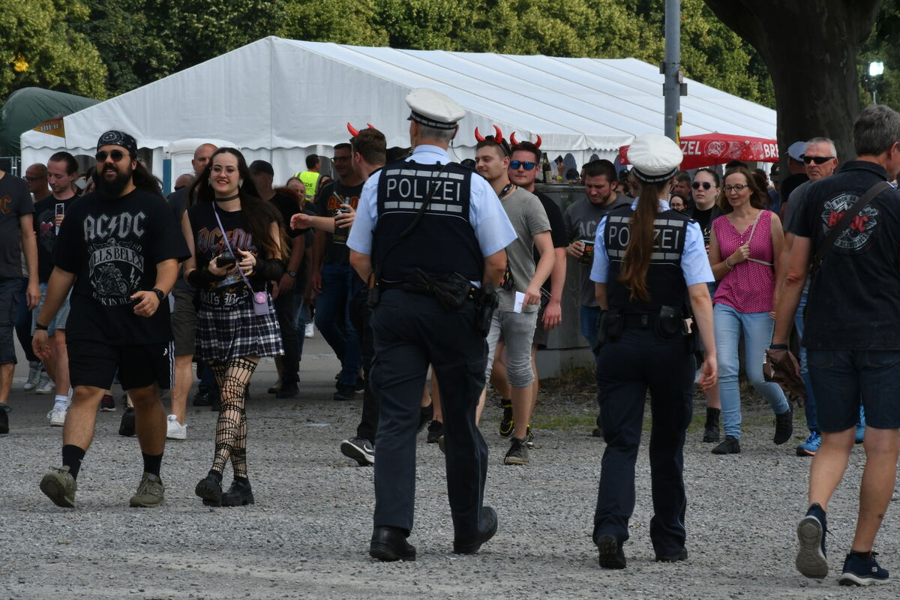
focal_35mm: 232
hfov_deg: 8.9
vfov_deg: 5.9
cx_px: 450
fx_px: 5812
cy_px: 300
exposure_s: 1/200
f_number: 25
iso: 400
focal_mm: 155
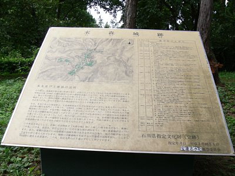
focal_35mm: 35
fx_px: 238
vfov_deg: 40.7
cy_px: 88
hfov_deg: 52.6
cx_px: 118
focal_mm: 7.4
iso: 80
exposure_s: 1/100
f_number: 5.6
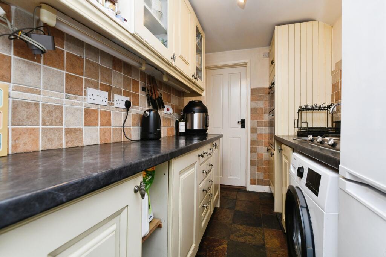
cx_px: 193
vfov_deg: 70.5
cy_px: 128
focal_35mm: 17
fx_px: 182
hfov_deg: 93.3
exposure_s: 1/60
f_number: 8
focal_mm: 17
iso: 800
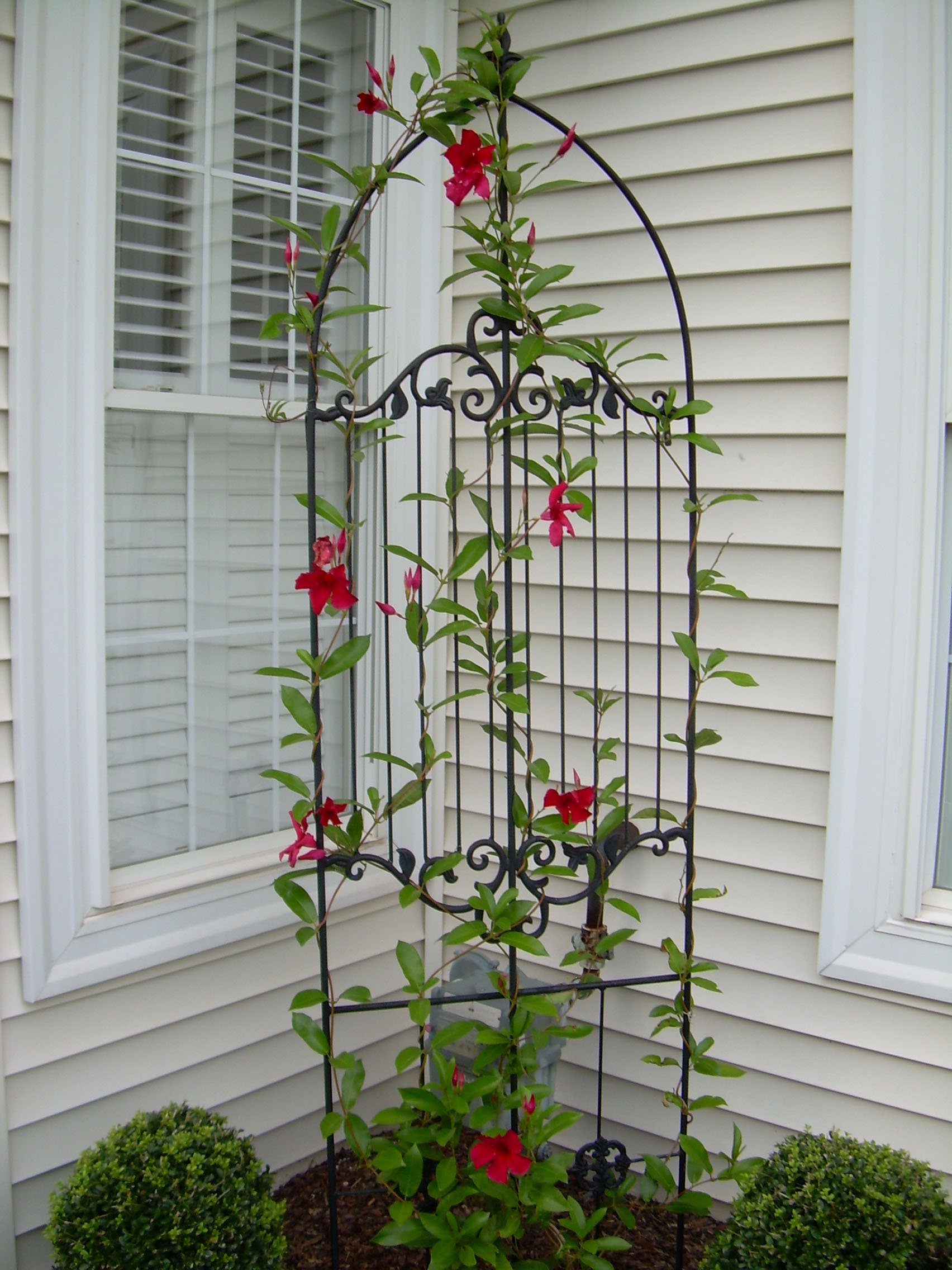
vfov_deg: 49.0
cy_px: 635
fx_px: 1393
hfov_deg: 37.7
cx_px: 476
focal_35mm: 38
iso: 50
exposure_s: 1/77.8
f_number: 2.8
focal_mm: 6.3
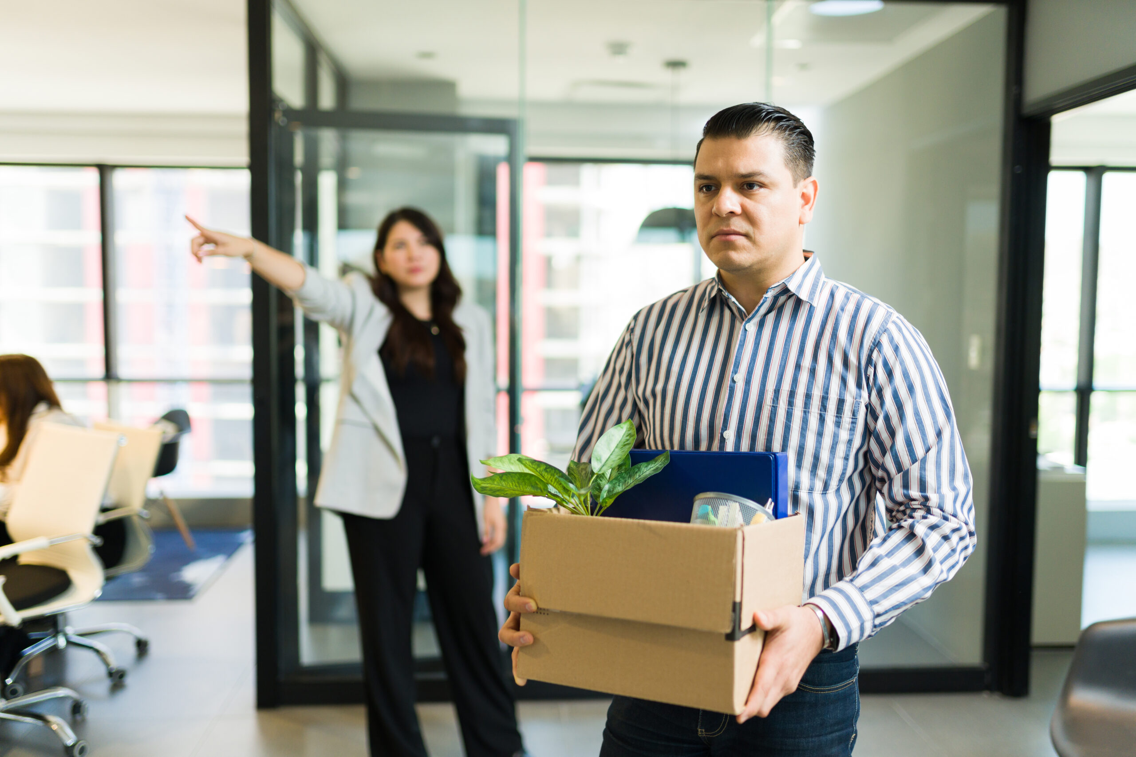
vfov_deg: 37.9
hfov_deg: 54.4
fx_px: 1104
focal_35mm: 35
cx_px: 568
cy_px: 378
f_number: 1.4
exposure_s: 1/160
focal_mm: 35
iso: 400
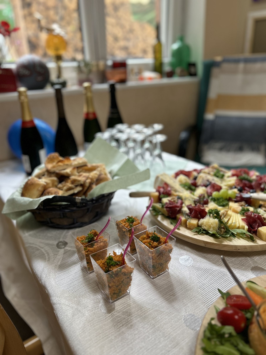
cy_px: 178
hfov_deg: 53.1
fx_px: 266
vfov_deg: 67.3
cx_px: 133
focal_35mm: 26
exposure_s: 1/100
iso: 64
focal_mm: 5.7
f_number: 1.5
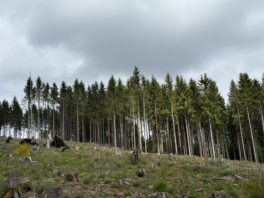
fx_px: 366
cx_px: 132
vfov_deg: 30.3
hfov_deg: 39.7
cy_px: 99
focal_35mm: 48
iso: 64
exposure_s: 1/6024
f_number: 1.78
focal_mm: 6.76
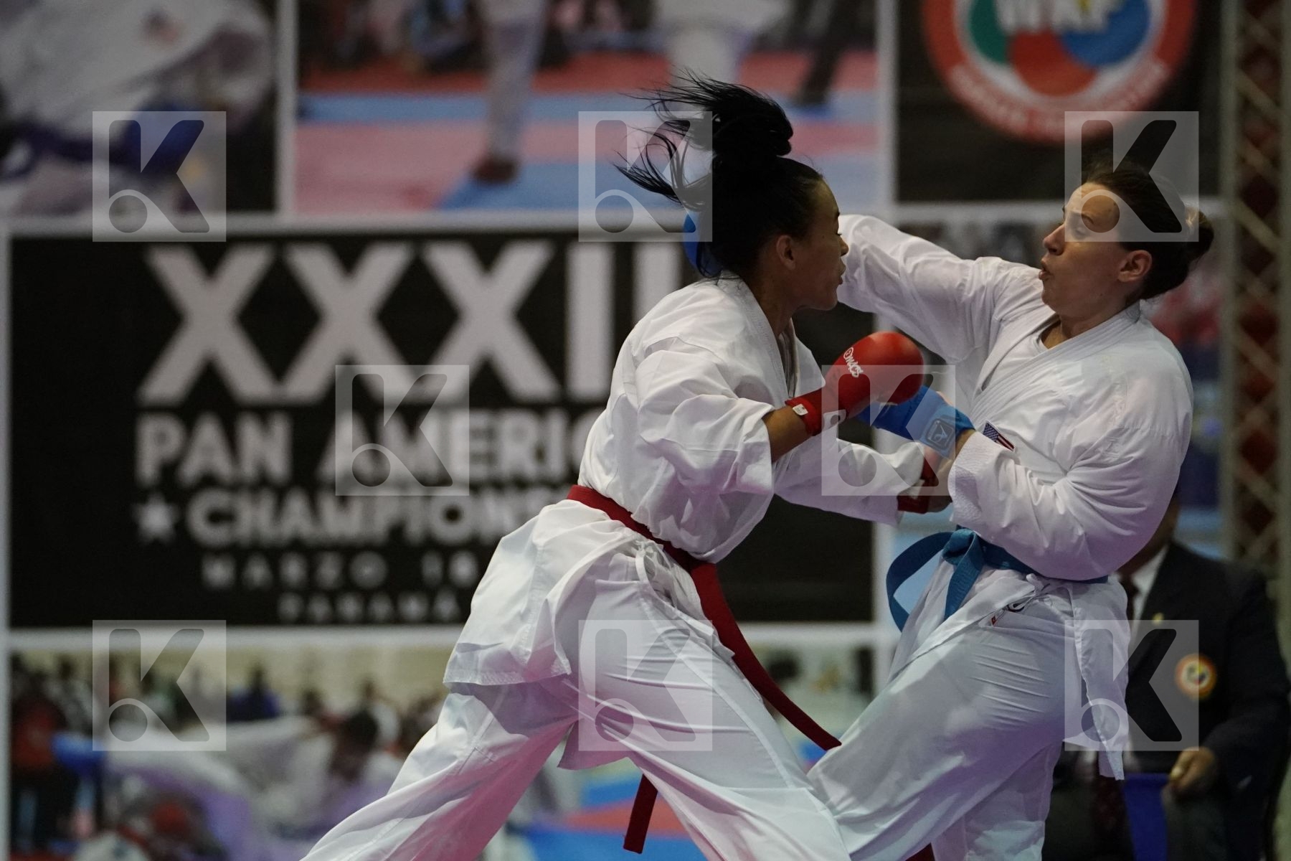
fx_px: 8283
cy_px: 430
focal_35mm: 231
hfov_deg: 8.9
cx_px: 646
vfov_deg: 5.9
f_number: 2.8
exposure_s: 1/800
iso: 6400
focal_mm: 154
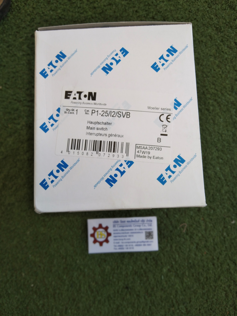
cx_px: 118
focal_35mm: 30
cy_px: 158
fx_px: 274
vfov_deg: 60.0
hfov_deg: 46.8
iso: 60
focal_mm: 3.65
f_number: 2.2
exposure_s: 1/100
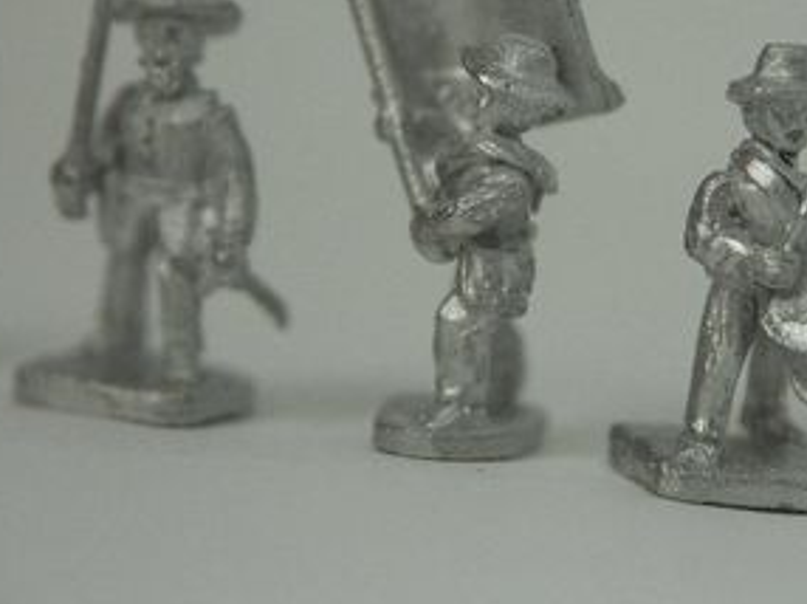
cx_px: 522
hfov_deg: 7.1
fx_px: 6522
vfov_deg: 5.3
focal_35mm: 280
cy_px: 192
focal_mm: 50.8
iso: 200
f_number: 3.5
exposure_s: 1/15
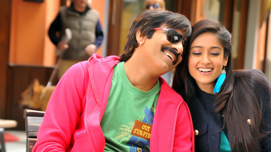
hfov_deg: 16.8
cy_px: 134
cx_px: 145
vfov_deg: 9.4
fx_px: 920
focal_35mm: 128
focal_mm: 75
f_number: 4.5
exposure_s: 1/320
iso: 250
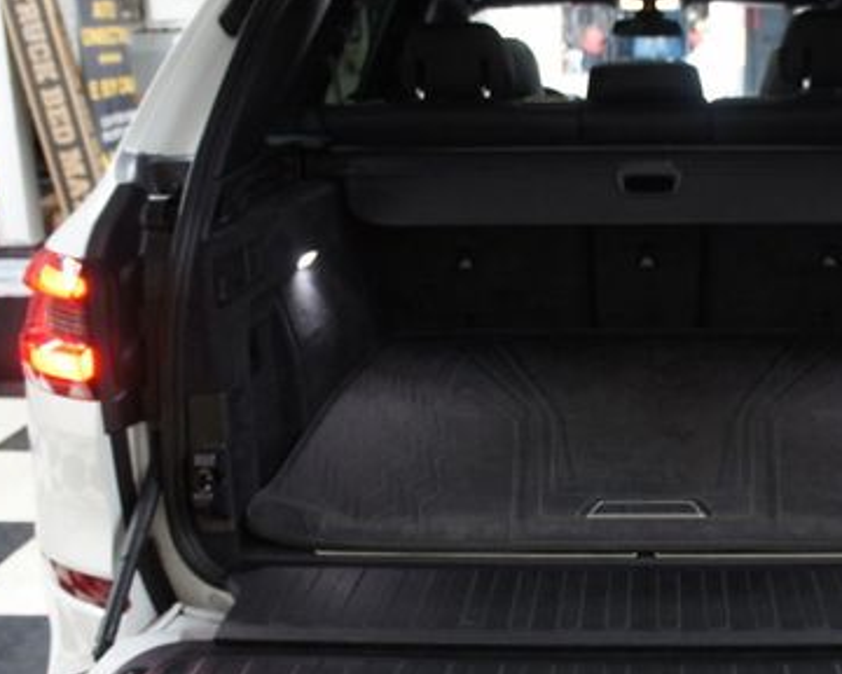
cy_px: 377
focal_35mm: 45
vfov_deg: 33.4
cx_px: 643
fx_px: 1121
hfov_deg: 39.9
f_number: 3.5
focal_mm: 18
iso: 800
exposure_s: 1/30
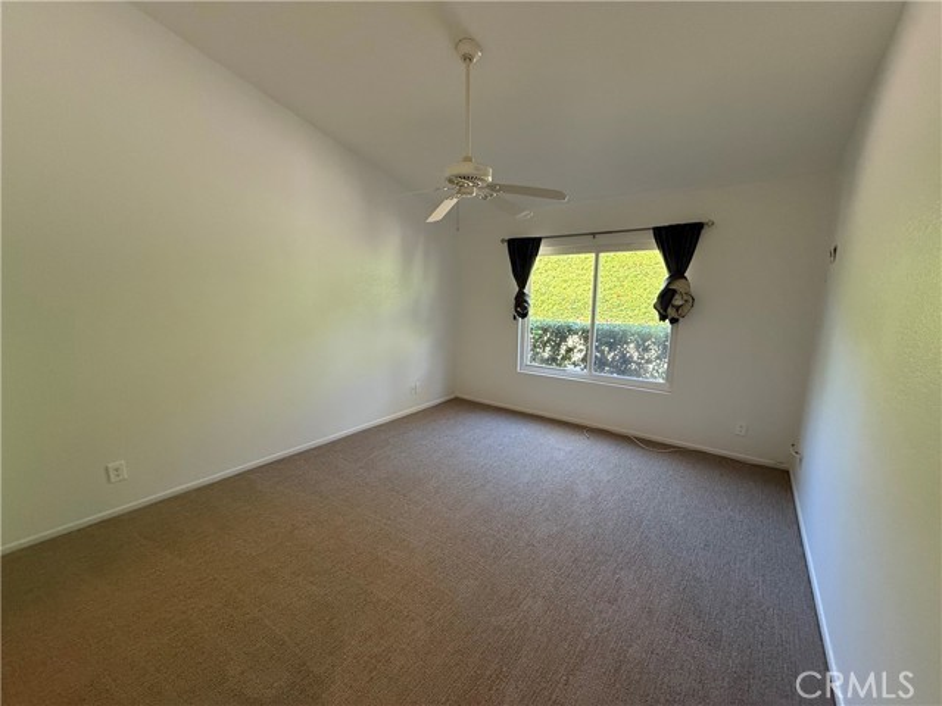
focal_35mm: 14
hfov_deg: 102.1
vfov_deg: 85.7
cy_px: 353
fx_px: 381
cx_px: 471
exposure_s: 1/120
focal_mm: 2.22
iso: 400
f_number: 2.2
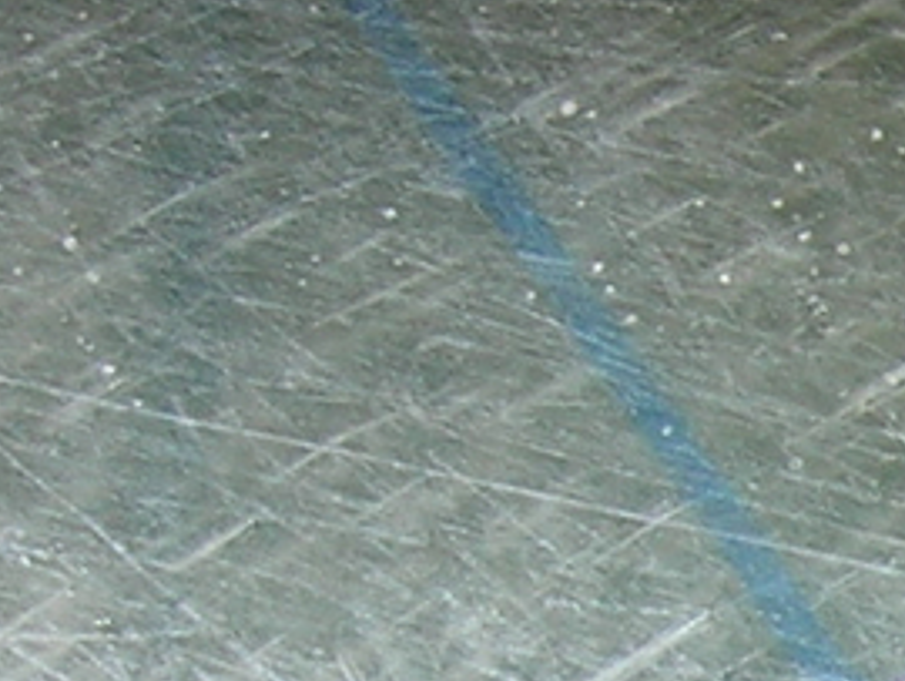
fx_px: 6620
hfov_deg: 7.3
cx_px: 2182
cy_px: 1349
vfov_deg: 5.8
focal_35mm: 253
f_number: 4.8
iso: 64
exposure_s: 1/60.1
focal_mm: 7.8
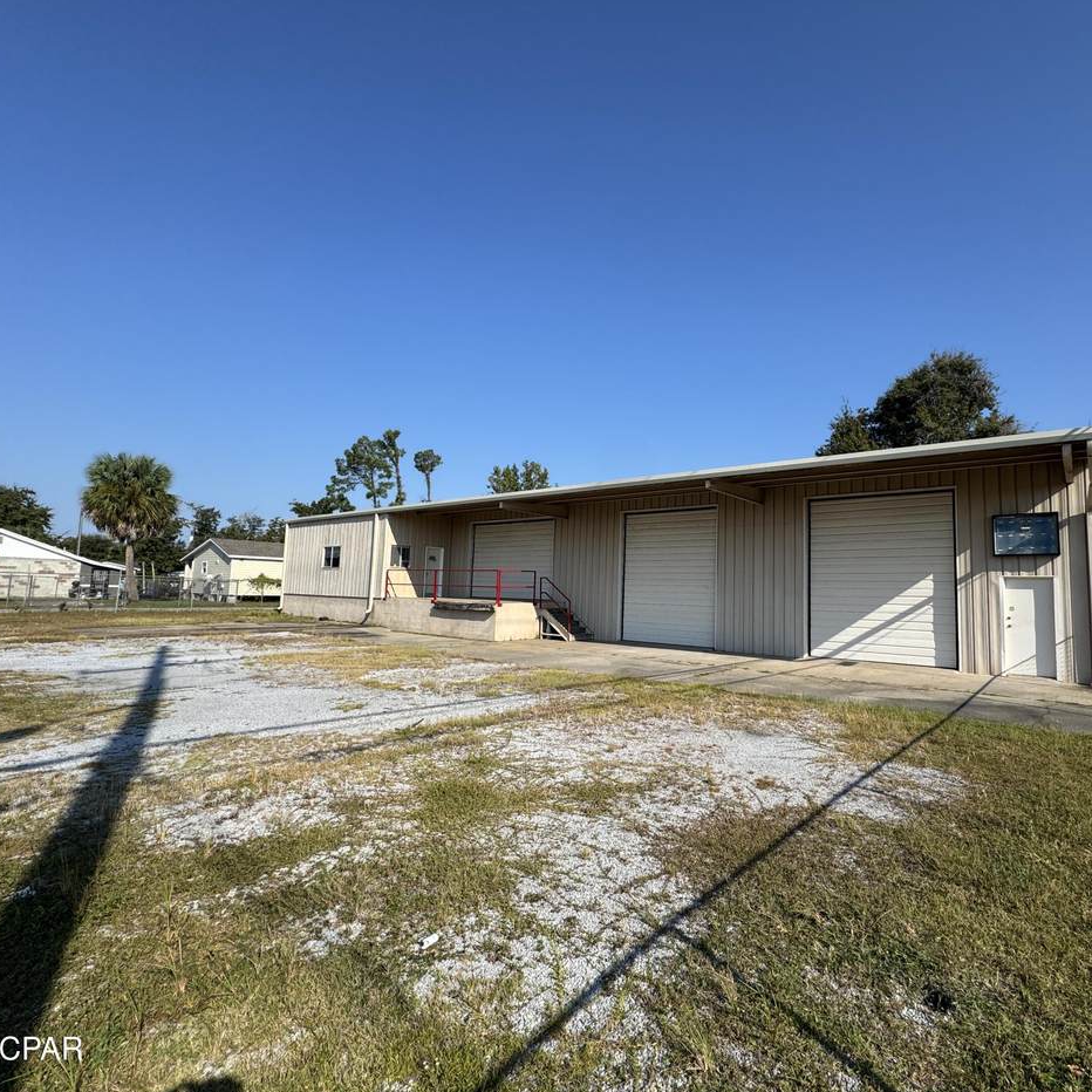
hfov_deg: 83.2
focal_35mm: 17
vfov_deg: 84.0
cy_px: 538
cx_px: 643
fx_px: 607
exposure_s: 1/2342
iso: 50
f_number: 2.2
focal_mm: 2.22
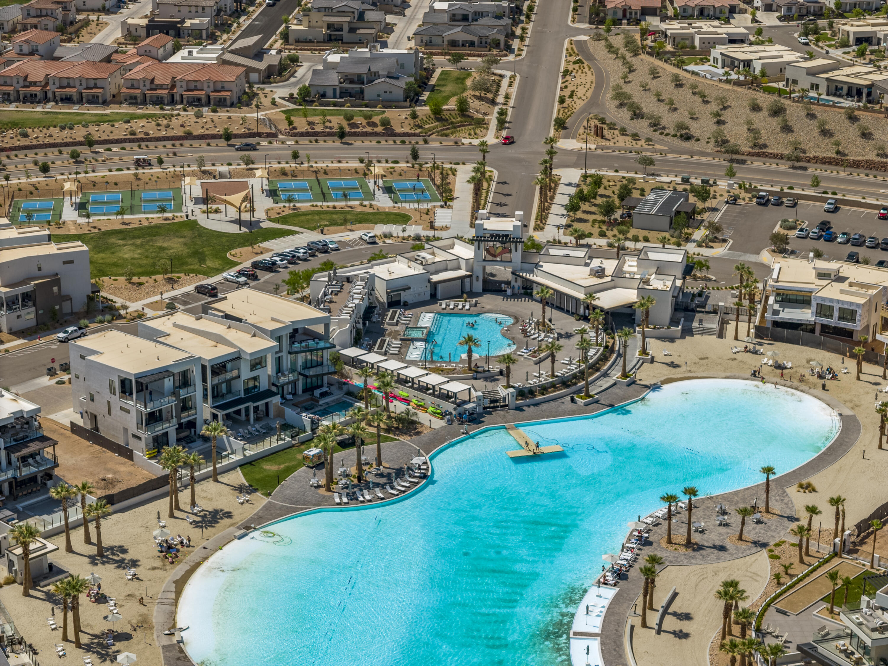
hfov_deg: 27.8
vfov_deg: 21.0
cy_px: 333
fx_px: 1796
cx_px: 444
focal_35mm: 70
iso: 110
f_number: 2.8
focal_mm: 19.35
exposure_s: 1/320
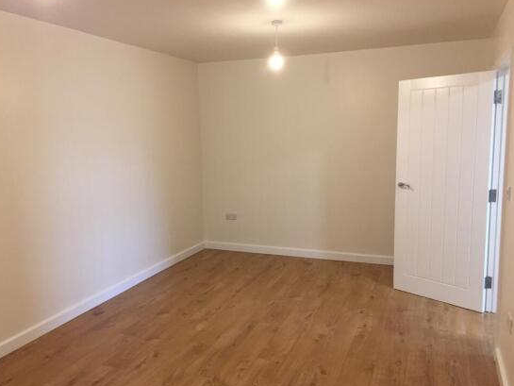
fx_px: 460
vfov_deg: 45.5
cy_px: 196
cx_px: 248
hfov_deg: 58.3
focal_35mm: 31
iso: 160
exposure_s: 1/33
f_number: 2.2
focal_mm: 4.15
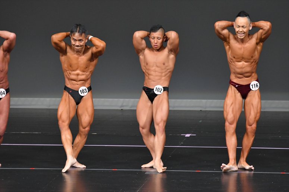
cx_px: 144
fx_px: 2768
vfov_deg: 4.0
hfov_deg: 6.0
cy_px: 96
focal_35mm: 345
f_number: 5.6
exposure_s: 1/400
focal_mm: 230
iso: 4000
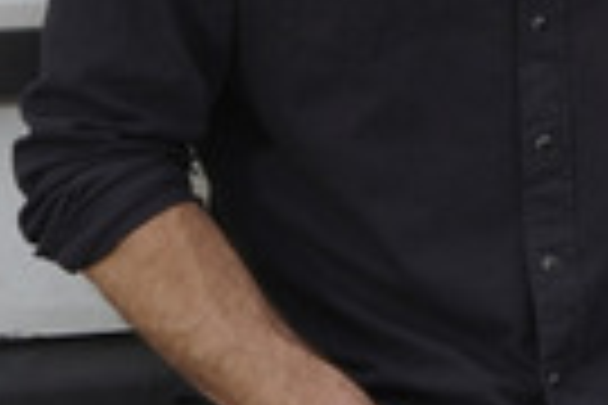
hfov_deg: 8.4
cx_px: 1090
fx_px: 4002
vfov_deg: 5.6
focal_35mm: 237
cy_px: -454
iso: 640
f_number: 11
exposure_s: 1/800
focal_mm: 41
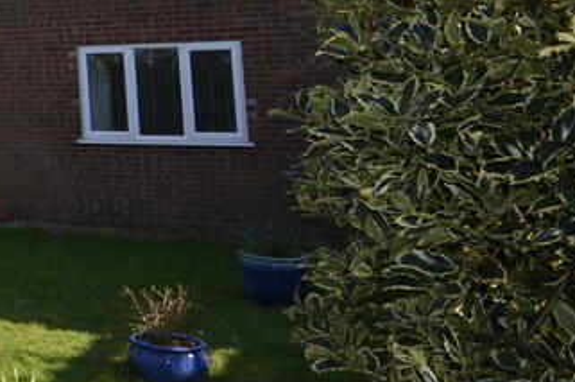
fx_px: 839
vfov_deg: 24.2
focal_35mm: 53
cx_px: -301
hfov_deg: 26.5
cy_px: -25
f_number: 6.3
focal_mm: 11
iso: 100
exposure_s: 1/200
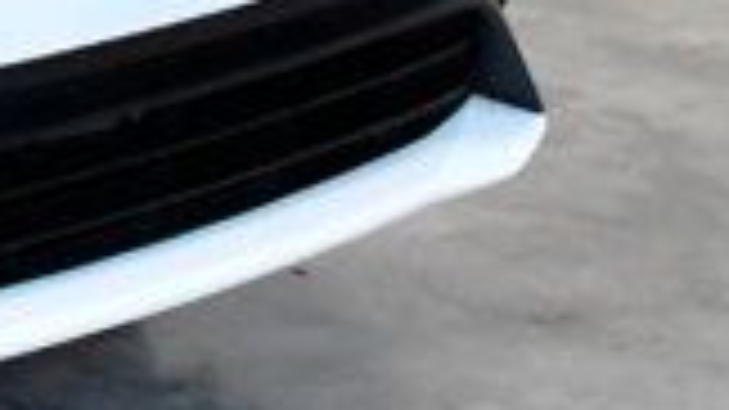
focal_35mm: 238
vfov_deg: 5.0
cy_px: -487
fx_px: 4599
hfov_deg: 8.2
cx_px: -1120
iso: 2500
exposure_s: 1/1600
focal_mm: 24
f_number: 4.5
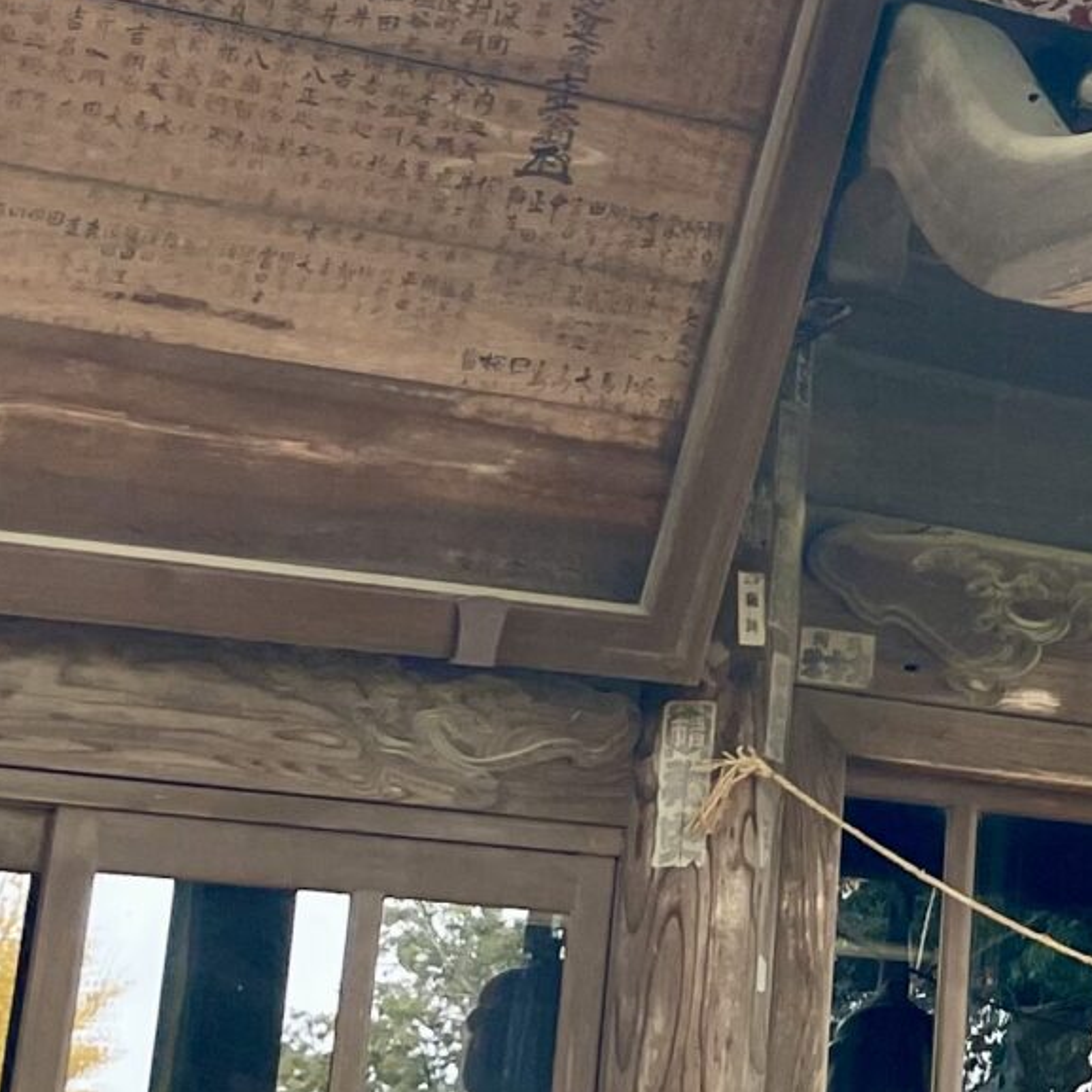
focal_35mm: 102
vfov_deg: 16.9
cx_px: 1779
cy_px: 161
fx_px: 3640
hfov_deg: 15.4
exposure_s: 1/121
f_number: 1.6
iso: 100
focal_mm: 4.2
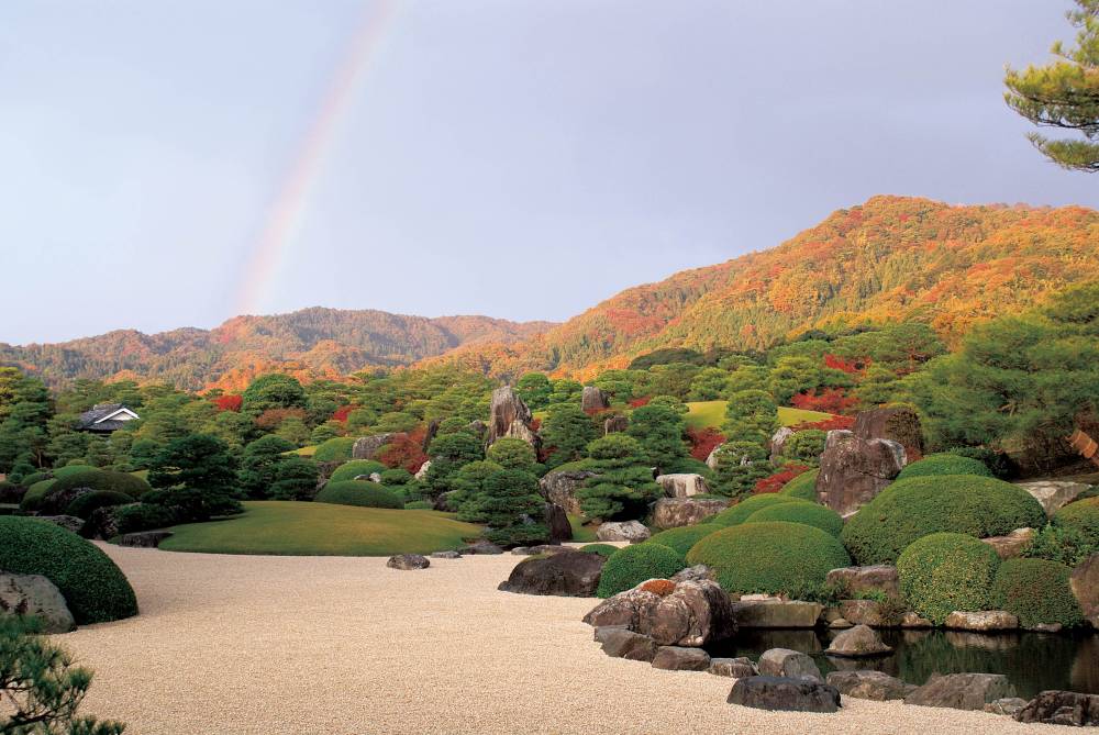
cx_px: 550
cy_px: 368
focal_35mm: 52
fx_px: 1604
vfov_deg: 25.8
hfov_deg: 37.8
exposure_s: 1/60
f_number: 5.6
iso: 200
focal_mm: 35
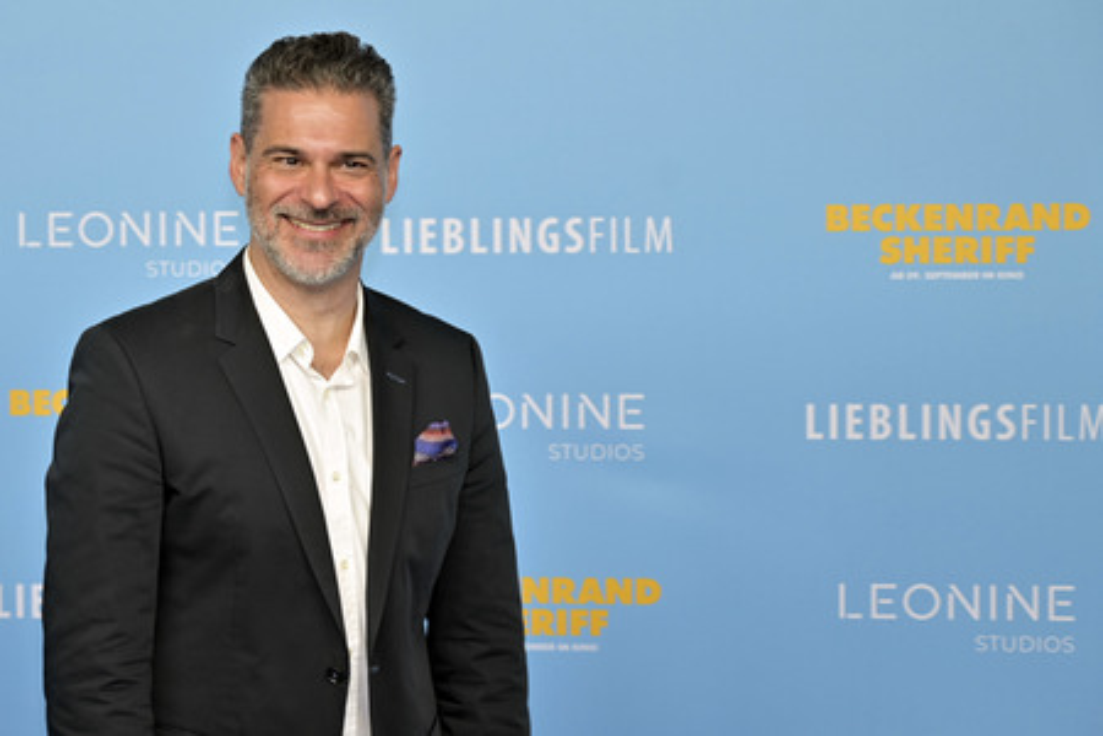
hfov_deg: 28.8
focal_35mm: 70
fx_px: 2145
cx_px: 552
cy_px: 368
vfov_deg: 19.5
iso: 160
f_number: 4
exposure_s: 1/100
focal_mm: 70
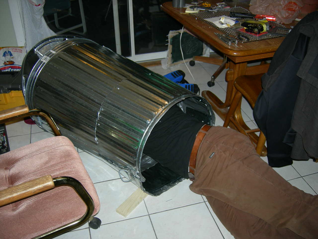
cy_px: 120
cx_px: 159
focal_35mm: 36
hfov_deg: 51.4
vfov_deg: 39.7
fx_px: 331
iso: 64
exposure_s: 1/60.1
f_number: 2.7
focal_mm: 7.5
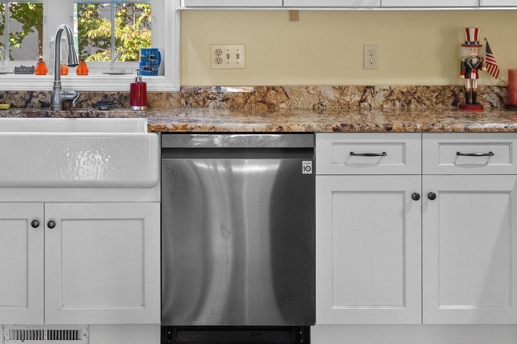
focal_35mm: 57
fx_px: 818
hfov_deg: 34.6
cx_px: 156
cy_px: 30
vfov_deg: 23.1
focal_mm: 29
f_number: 8
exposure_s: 1/3
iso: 320
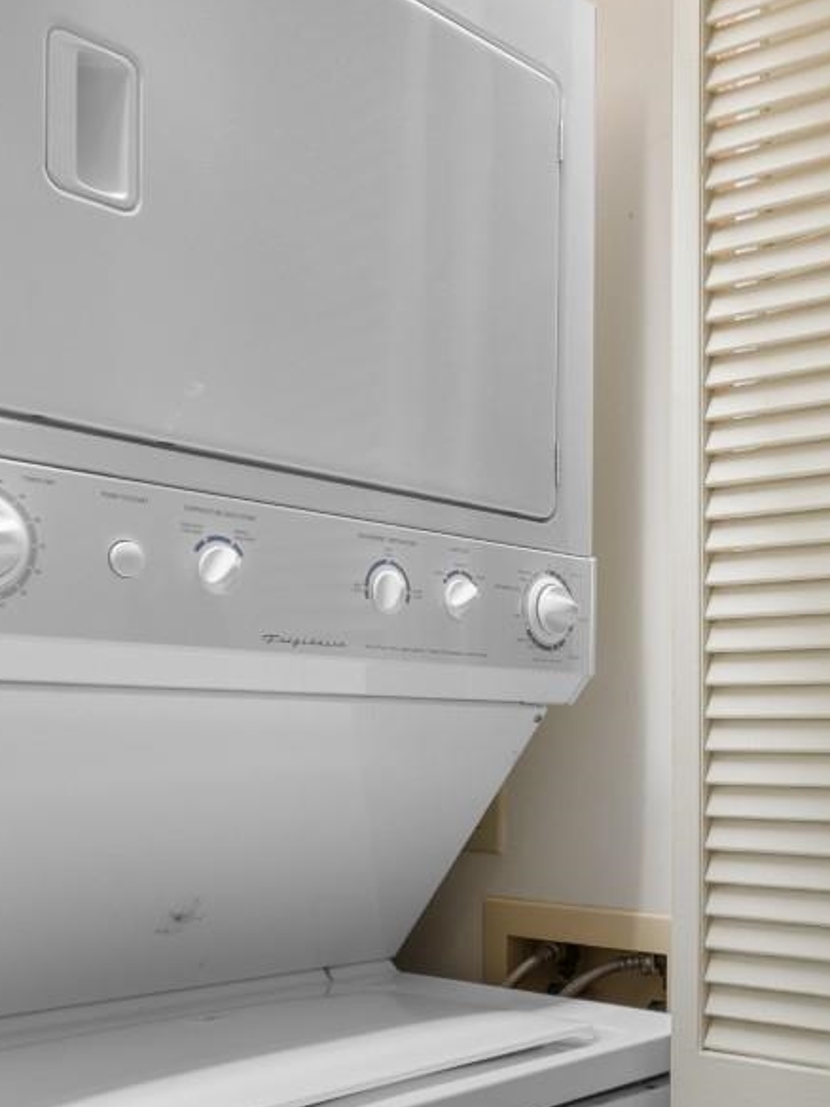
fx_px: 1279
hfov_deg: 35.4
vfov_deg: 46.4
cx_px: 597
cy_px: 698
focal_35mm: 40
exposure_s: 1/4
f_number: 4.5
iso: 100
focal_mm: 10
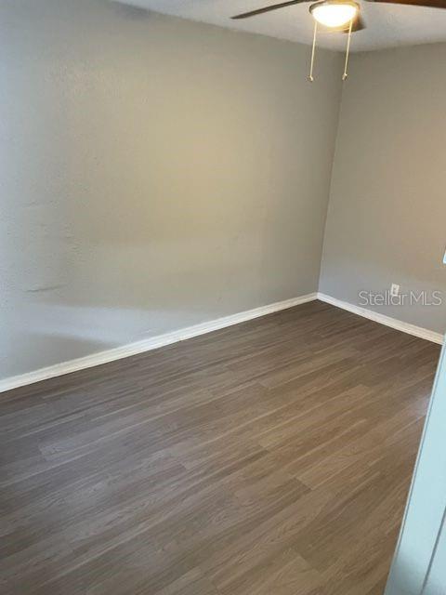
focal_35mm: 26
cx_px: 223
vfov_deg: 67.3
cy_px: 298
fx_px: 447
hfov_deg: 53.1
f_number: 1.6
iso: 500
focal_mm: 4.2
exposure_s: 1/54
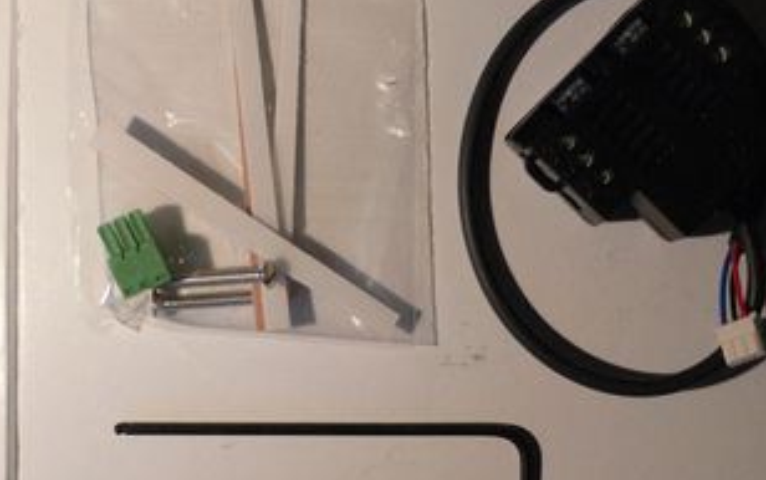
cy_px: 236
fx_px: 1191
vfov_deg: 22.8
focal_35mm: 57
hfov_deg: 35.6
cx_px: 417
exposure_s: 1/80
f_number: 3.2
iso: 200
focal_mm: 8.7
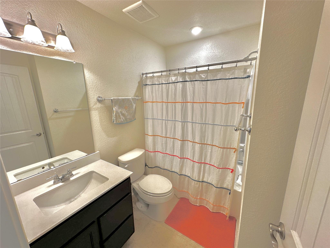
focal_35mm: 14
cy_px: 124
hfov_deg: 102.1
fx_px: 133
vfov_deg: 85.7
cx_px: 165
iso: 125
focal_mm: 2.22
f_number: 2.2
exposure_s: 1/120
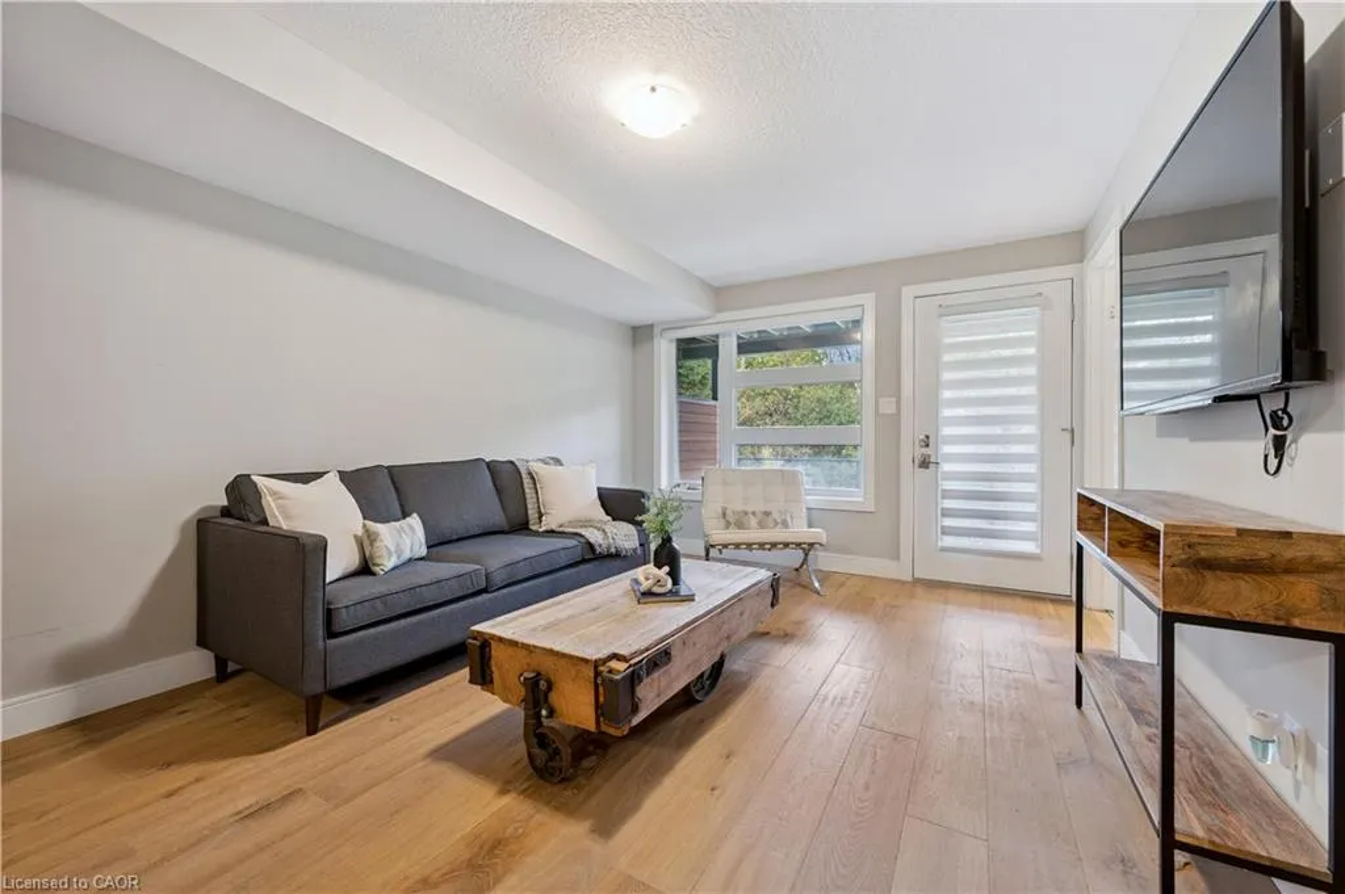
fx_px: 523
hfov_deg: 104.3
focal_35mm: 14
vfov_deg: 81.1
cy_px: 447
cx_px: 672
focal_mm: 14
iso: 200
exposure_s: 1/3.33
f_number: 8
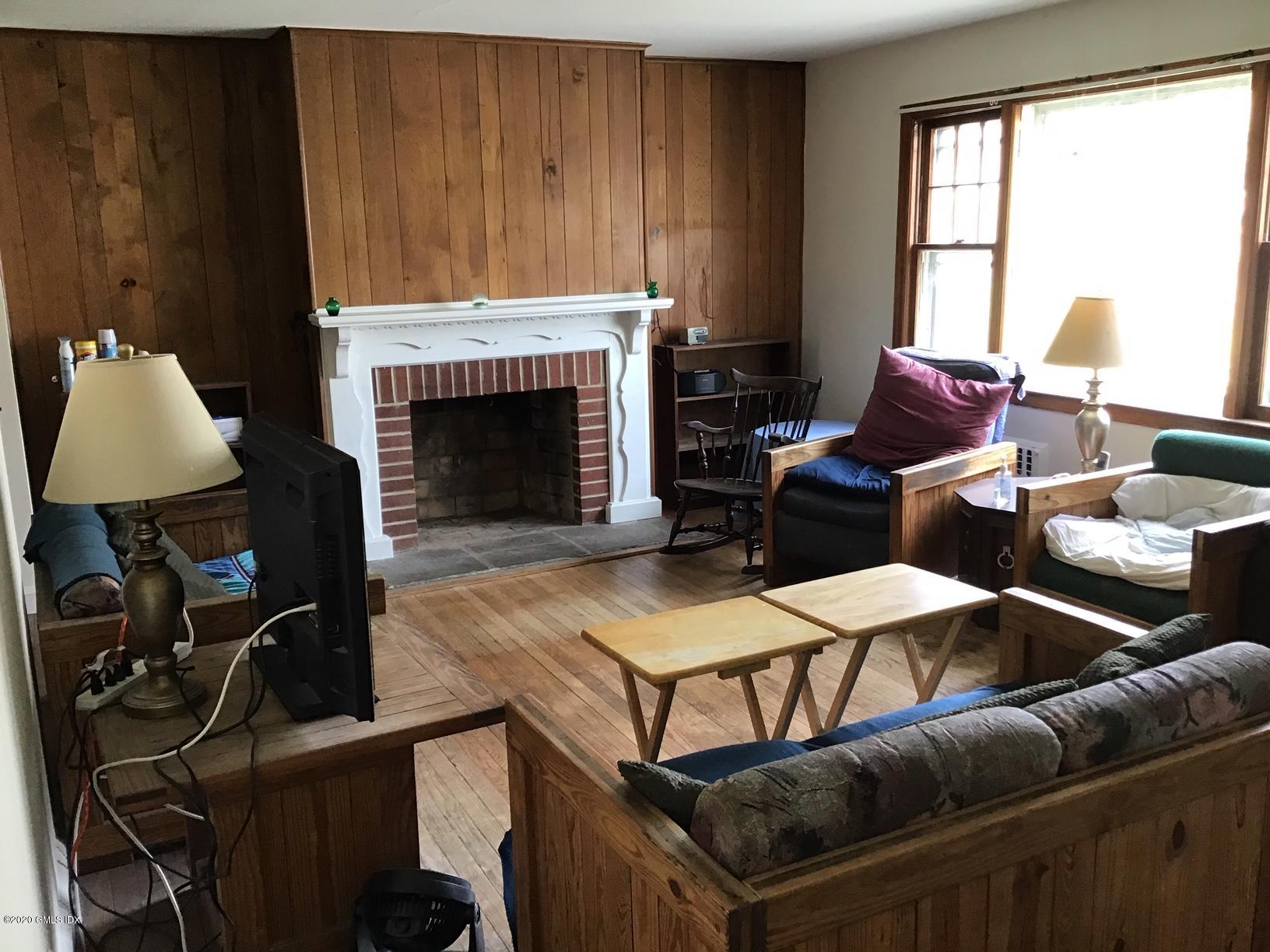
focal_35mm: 31
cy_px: 476
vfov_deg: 45.4
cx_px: 635
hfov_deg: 58.4
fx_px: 1137
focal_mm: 3.3
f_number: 2.4
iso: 80
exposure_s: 1/30
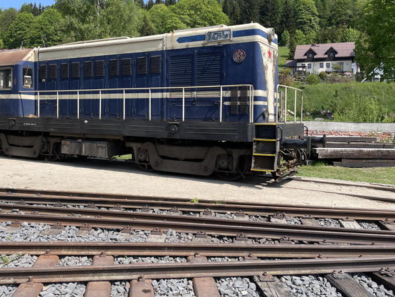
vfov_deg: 40.5
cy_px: 118
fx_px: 400
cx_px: 148
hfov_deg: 52.0
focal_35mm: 35
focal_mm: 4.2
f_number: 1.6
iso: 32
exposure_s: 1/2174
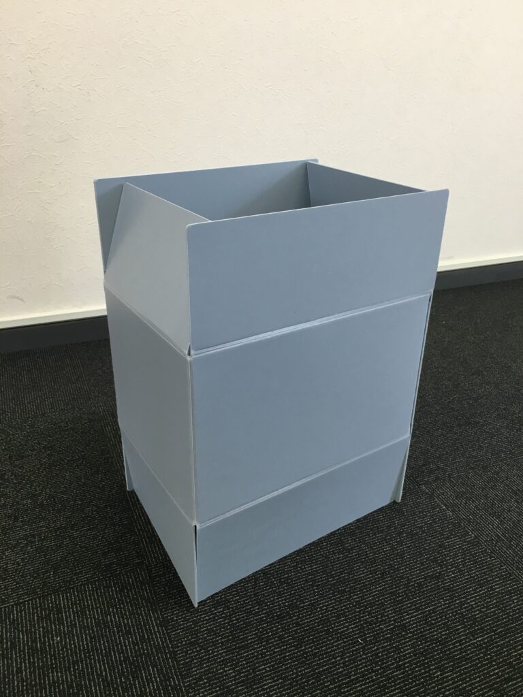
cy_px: 348
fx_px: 584
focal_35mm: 29
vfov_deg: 61.7
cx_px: 262
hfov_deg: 48.2
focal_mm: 4.15
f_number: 2.2
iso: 32
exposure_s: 1/30
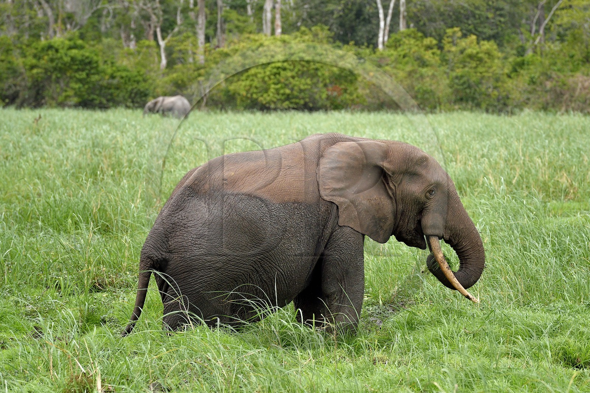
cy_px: 196
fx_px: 3277
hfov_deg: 10.3
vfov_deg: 6.9
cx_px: 295
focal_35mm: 200
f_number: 7.1
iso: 800
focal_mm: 200
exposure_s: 1/400
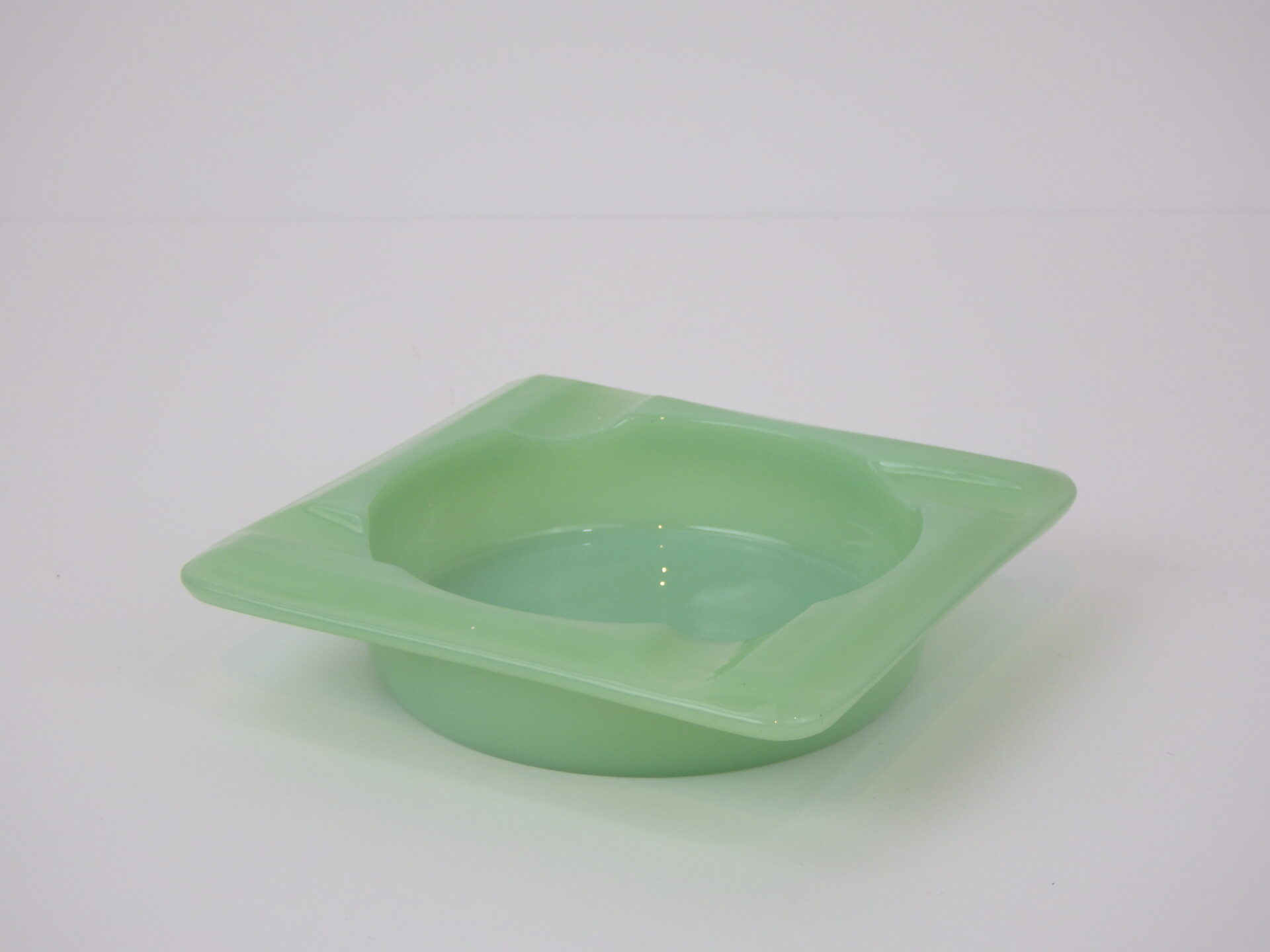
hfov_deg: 25.3
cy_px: 476
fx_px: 2825
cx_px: 635
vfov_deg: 19.1
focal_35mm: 77
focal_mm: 13.7
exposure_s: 1/80
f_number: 4.8
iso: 125
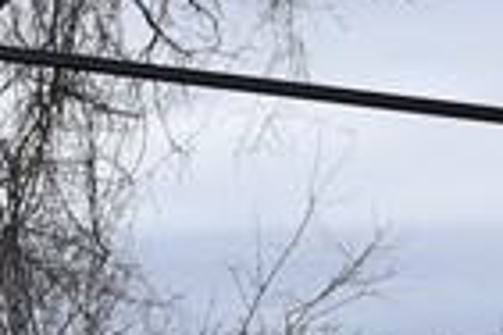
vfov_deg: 6.4
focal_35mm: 208
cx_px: -860
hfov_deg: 8.6
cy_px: 620
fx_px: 2906
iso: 200
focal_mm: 18
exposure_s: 1/250
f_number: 8
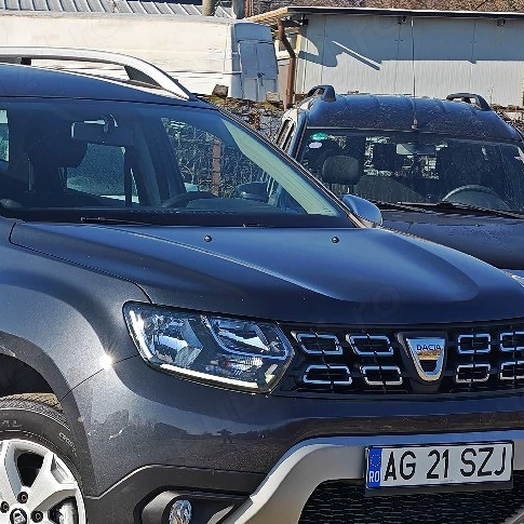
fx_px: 2466
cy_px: 379
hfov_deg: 12.1
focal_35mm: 144
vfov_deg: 12.1
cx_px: 77
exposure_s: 1/323
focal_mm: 15.38
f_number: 2.6
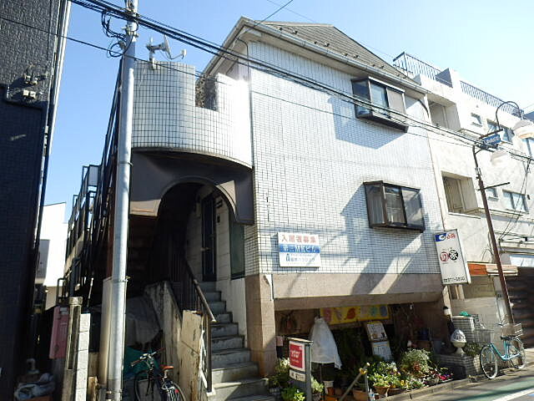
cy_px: 200
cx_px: 267
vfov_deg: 56.8
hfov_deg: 71.6
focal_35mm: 24
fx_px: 370
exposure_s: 1/500
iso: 80
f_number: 3
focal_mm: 4.2
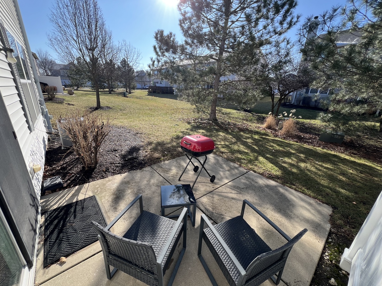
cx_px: 191
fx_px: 143
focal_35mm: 13
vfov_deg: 89.9
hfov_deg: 106.2
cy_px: 143
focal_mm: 1.57
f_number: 1.8
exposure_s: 1/608
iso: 32
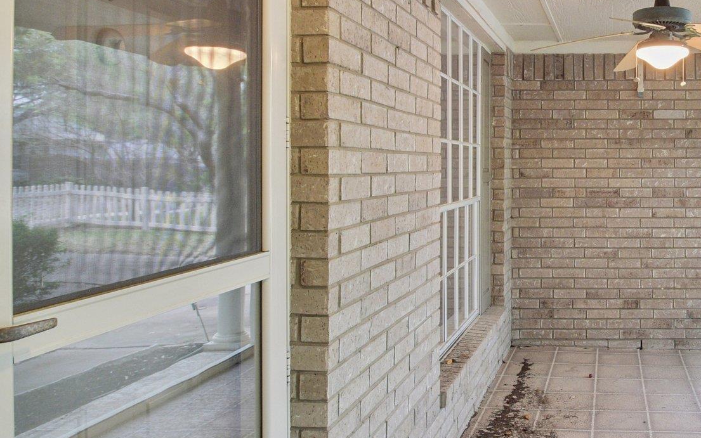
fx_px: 650
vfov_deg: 37.0
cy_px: 154
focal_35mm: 34
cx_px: 609
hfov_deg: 51.2
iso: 400
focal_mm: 12
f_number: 8
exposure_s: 1/5
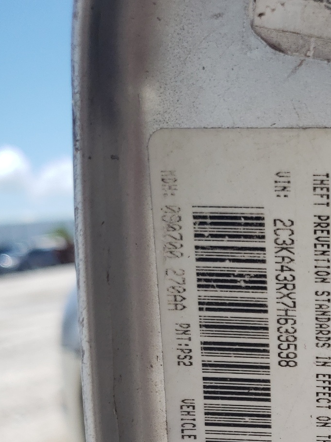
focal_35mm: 61
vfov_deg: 30.1
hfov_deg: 22.6
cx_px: 369
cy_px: 409
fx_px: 778
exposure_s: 1/2500
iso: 50
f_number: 1.5
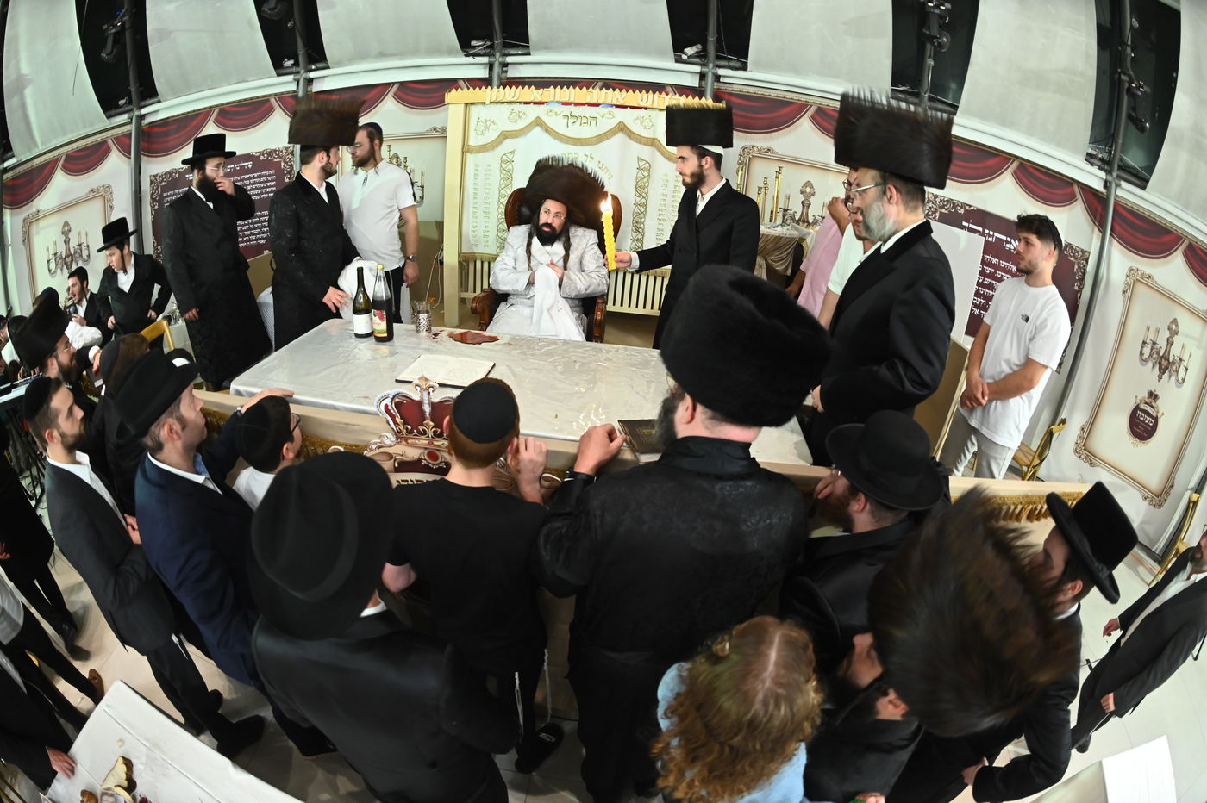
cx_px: 604
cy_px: 402
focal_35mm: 16
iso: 3200
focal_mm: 16
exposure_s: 1/100
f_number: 4.5
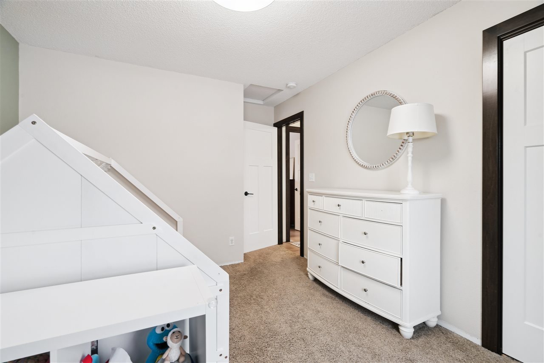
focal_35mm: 16
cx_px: 272
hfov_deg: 96.7
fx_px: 242
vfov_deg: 73.7
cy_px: 182
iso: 400
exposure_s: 1/3.33
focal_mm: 16
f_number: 10
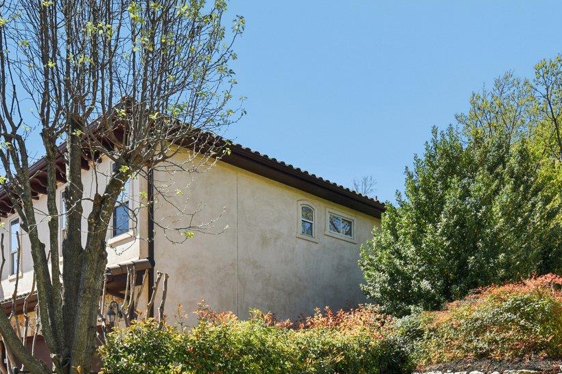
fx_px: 546
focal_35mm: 35
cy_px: 384
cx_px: 306
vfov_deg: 34.1
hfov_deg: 54.4
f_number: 8
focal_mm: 14
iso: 100
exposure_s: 1/250
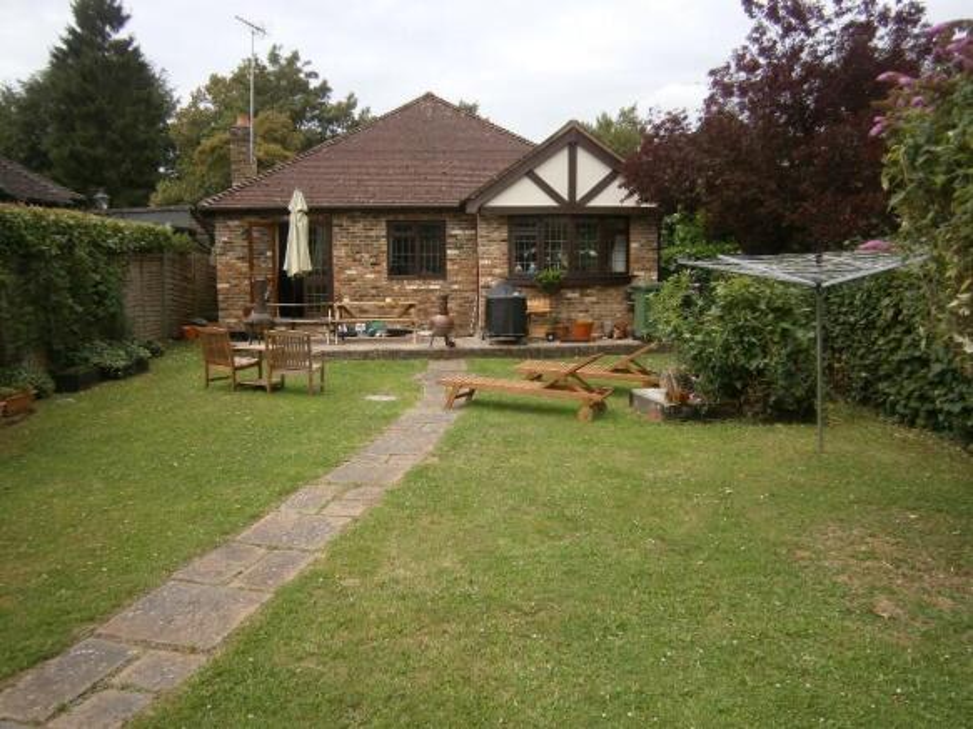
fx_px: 731
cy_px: 364
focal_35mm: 26
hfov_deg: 67.3
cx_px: 486
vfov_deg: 53.0
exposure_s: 1/500
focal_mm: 4.7
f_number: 2.8
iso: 80
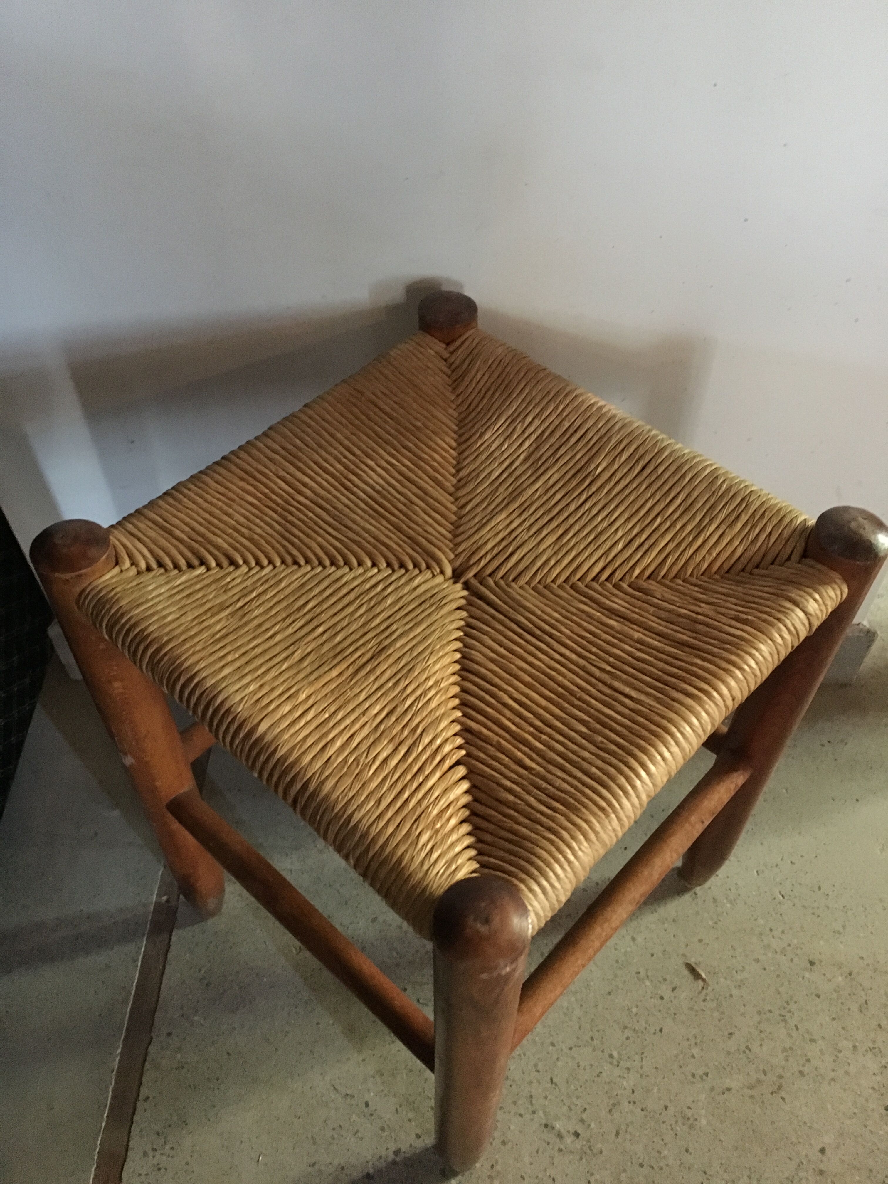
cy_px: 592
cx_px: 444
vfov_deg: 61.7
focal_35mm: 29
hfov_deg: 48.2
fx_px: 992
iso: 640
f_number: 2.2
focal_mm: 4.15
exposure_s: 1/17
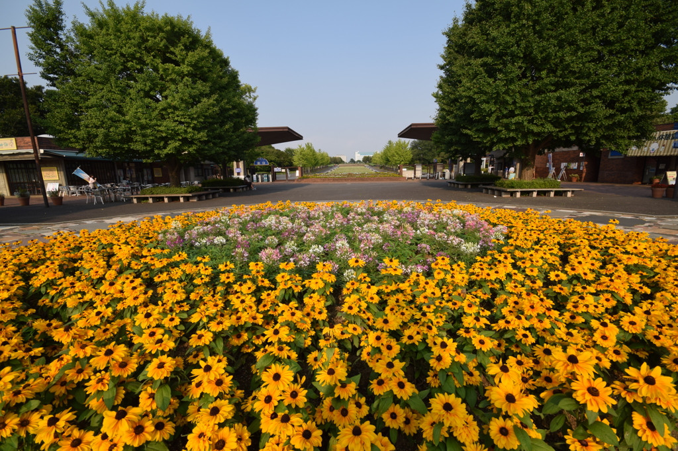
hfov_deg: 100.4
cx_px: 339
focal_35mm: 15
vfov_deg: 77.3
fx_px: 282
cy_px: 226
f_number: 13
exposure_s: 1/100
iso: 100
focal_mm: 10
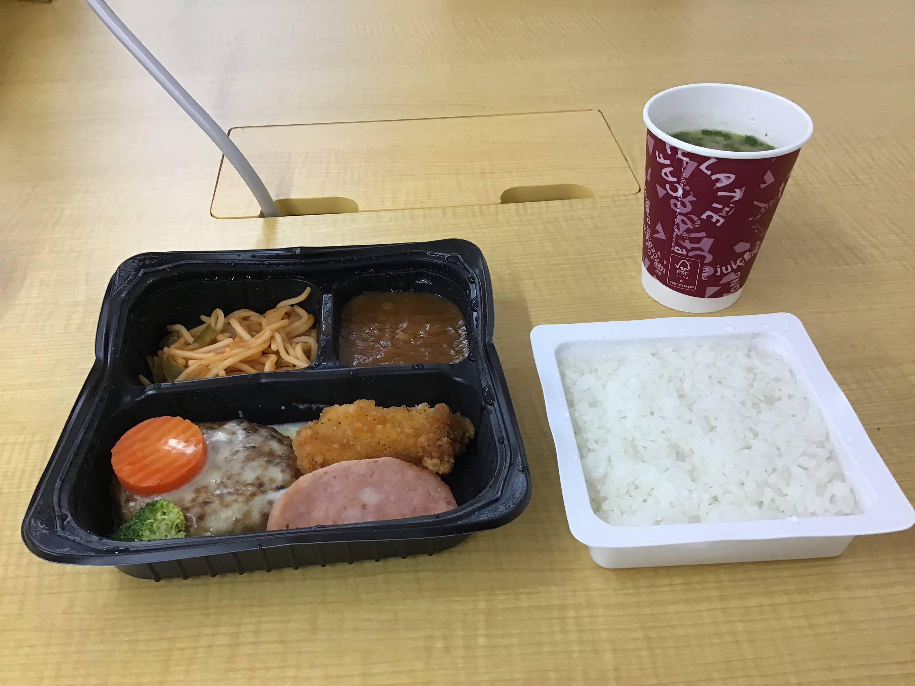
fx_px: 819
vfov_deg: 45.4
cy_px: 343
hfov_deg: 58.4
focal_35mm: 31
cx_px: 458
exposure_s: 1/30
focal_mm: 3.3
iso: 40
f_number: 2.4
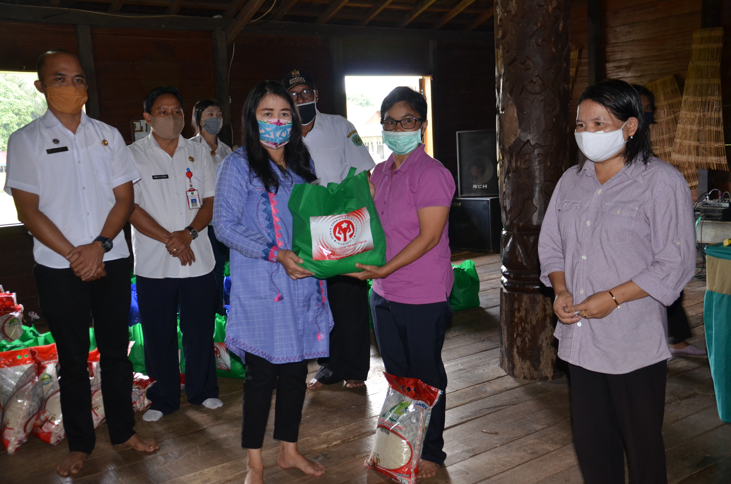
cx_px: 366
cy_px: 242
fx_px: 760
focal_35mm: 38
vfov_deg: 35.3
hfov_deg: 51.4
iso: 800
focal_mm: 25
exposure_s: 1/60
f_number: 4
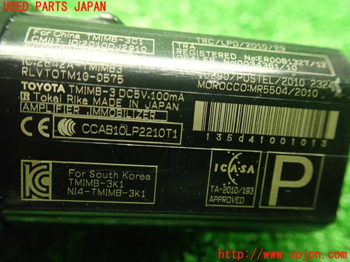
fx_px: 303
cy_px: 131
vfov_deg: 46.8
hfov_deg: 60.0
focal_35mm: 30
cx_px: 175
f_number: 2.3
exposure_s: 1/30
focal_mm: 5.5
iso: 800
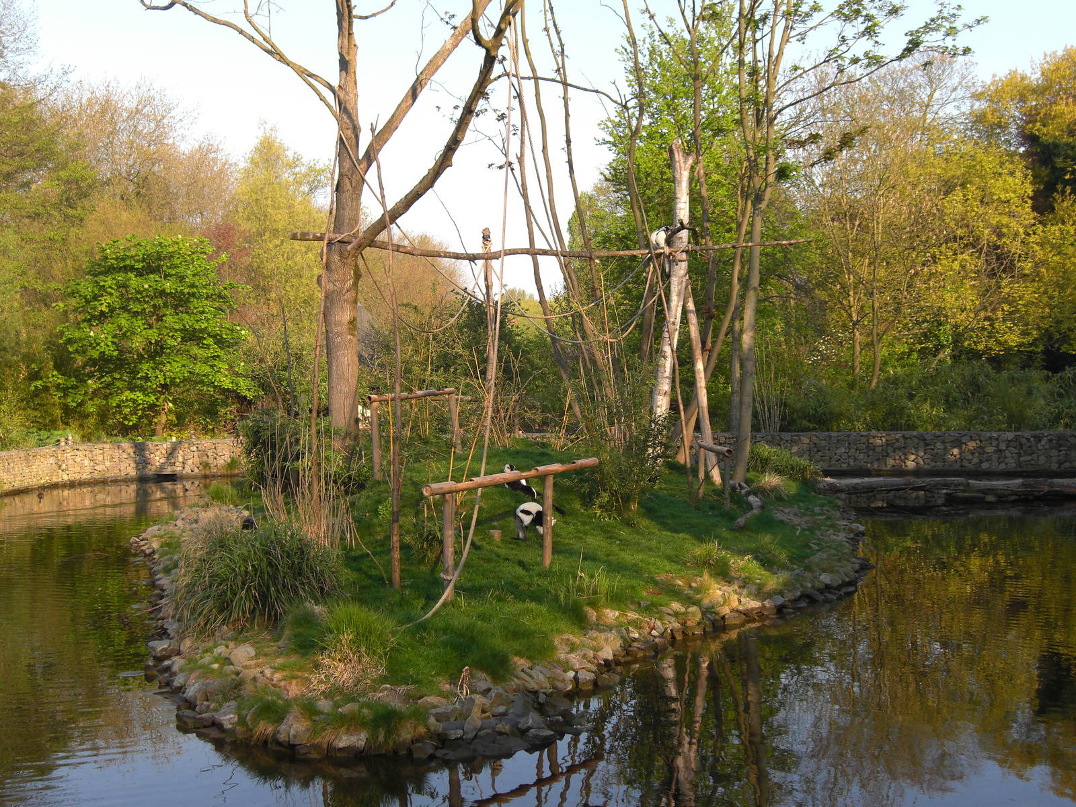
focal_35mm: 46
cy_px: 404
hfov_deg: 41.2
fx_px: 1430
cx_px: 538
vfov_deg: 31.5
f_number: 3.1
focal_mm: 9.5
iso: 80
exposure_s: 1/400
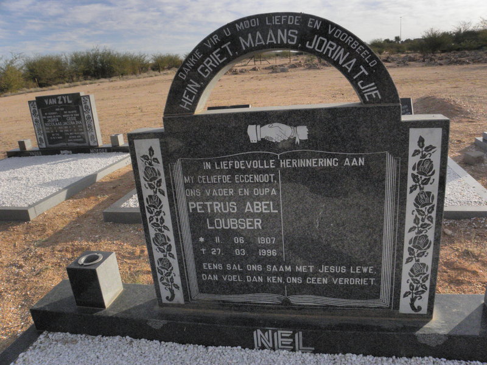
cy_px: 182
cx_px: 244
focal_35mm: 26
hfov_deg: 67.3
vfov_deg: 53.1
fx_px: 366
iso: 200
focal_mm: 4.6
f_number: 6.3
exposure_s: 1/1000
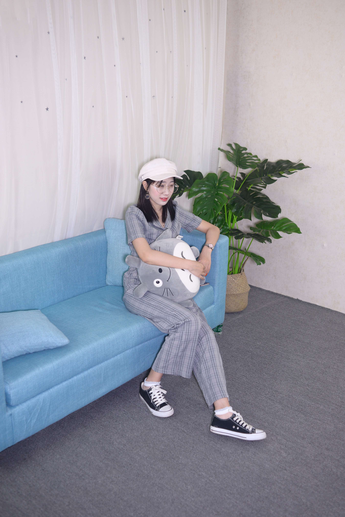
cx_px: 172
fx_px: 503
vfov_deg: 54.4
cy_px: 258
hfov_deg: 37.9
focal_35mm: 35
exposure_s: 1/125
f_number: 4
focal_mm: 35
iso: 640
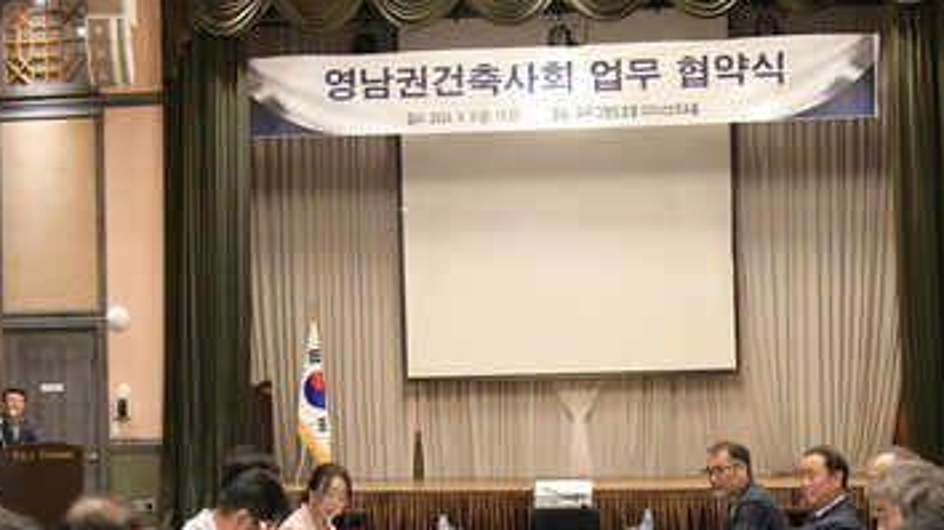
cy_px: 445
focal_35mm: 55
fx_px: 1377
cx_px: 440
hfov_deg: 37.8
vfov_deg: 21.5
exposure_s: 1/30
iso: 5000
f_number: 5
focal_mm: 31
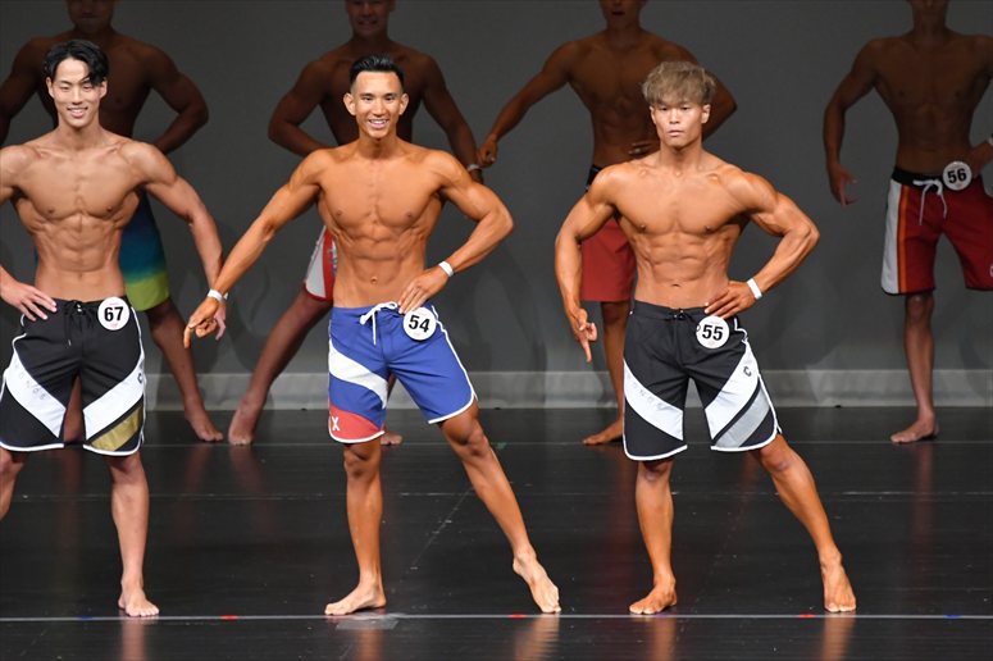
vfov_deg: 4.4
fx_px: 8685
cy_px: 330
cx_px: 496
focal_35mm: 315
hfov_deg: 6.5
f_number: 5.6
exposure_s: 1/400
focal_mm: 210
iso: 4000
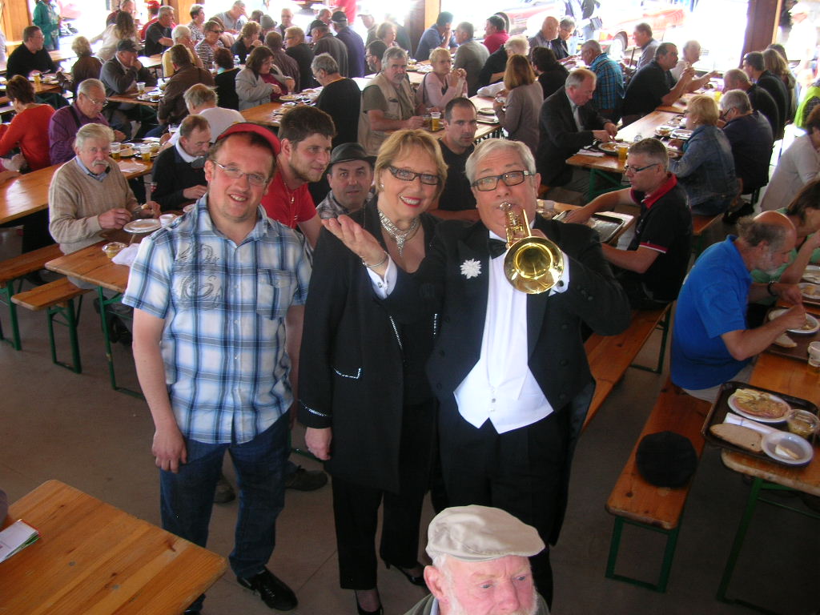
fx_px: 829
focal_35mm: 35
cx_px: 410
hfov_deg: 52.6
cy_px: 308
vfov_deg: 40.7
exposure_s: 1/30
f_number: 2.8
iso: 50
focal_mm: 5.8
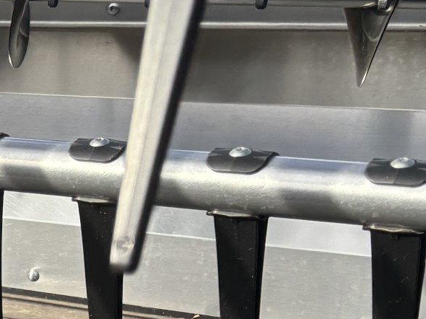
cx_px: -531
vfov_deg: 11.5
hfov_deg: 12.7
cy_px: 346
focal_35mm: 127
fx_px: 1562
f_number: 1.6
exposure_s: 1/851
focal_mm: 5.96
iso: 50
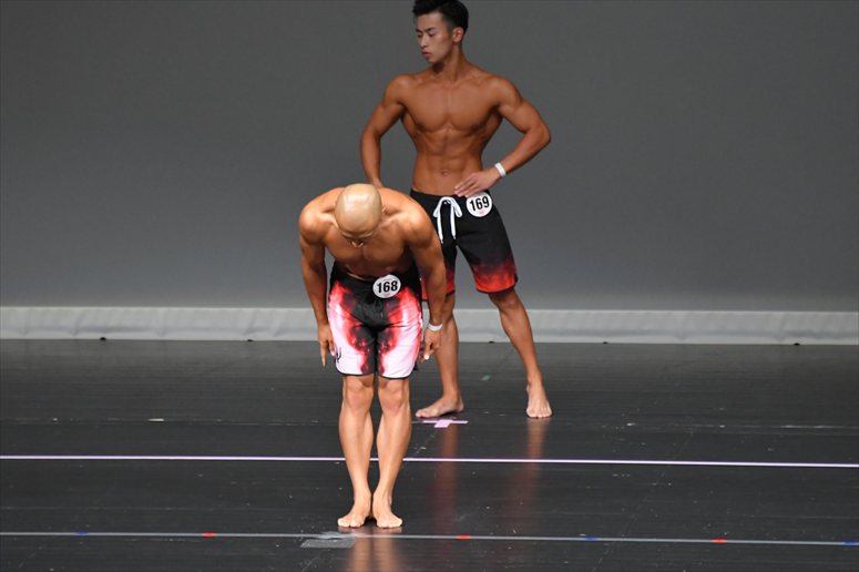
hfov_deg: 5.5
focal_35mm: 375
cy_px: 286
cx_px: 430
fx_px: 8944
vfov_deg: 3.7
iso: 5000
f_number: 5.6
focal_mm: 250
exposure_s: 1/400
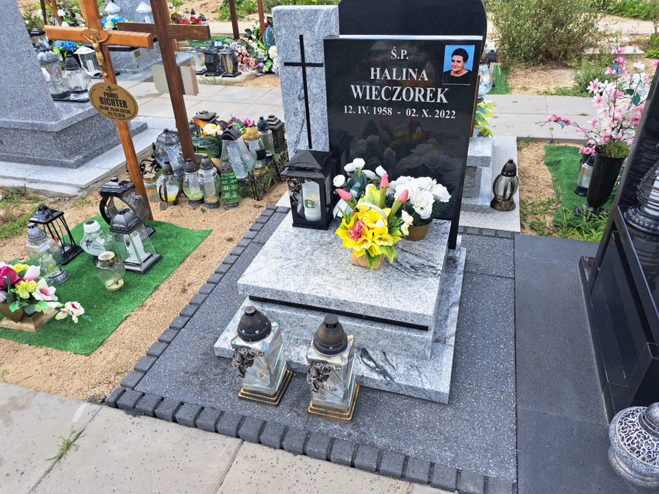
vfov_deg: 56.8
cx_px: 330
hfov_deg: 71.6
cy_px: 247
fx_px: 457
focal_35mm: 24
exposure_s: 1/363
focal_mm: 5.23
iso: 50
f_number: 1.8
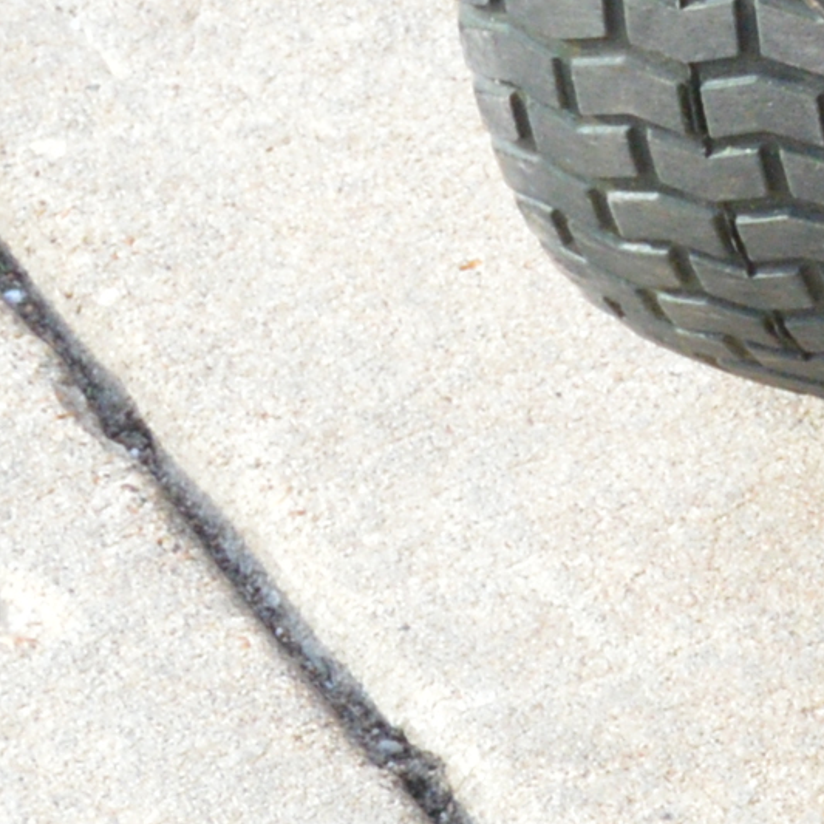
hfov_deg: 4.1
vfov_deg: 4.2
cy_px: -921
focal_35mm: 410
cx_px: 2709
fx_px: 11042
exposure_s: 1/320
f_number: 9
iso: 800
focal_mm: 38
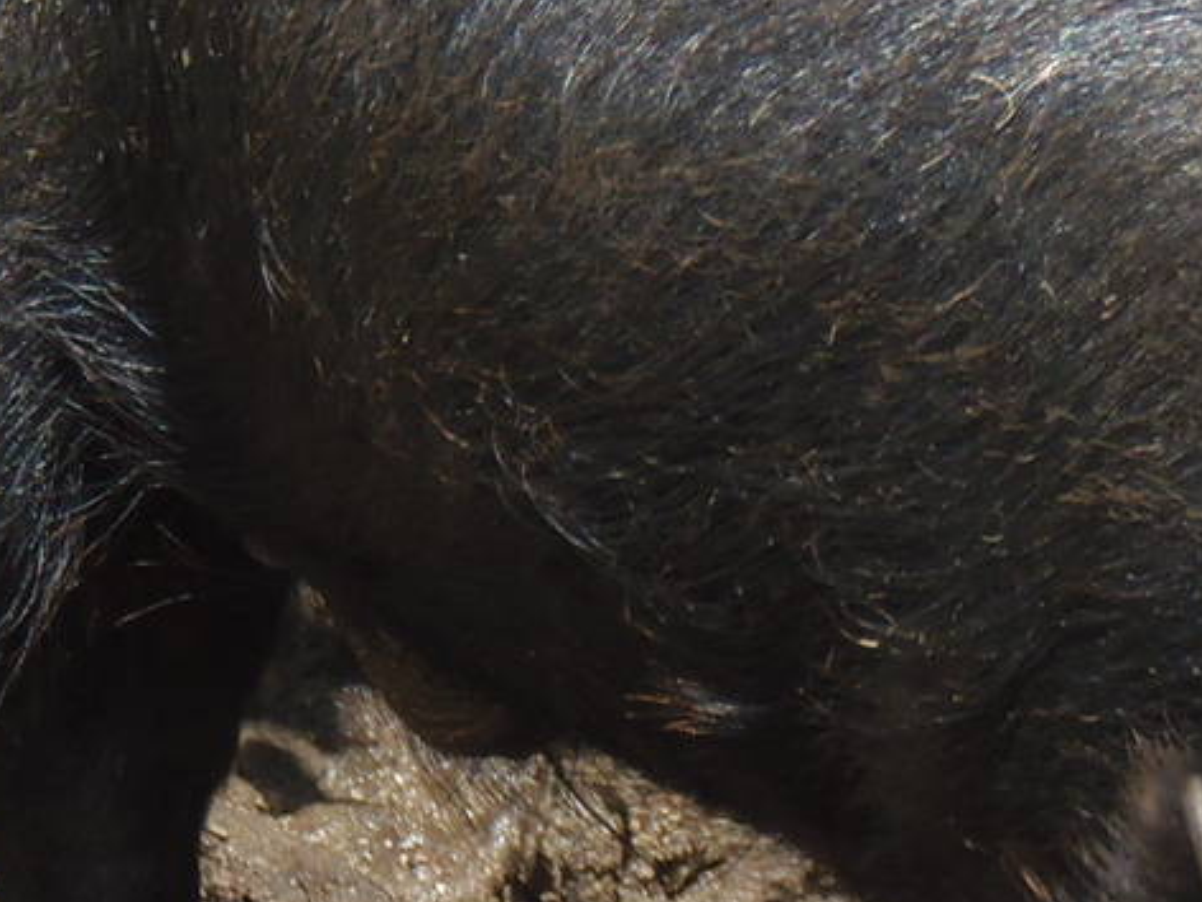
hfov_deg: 2.4
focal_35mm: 821
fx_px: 28508
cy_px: 810
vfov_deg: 1.8
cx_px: 576
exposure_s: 1/160
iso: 64
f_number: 5.1
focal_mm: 44.9
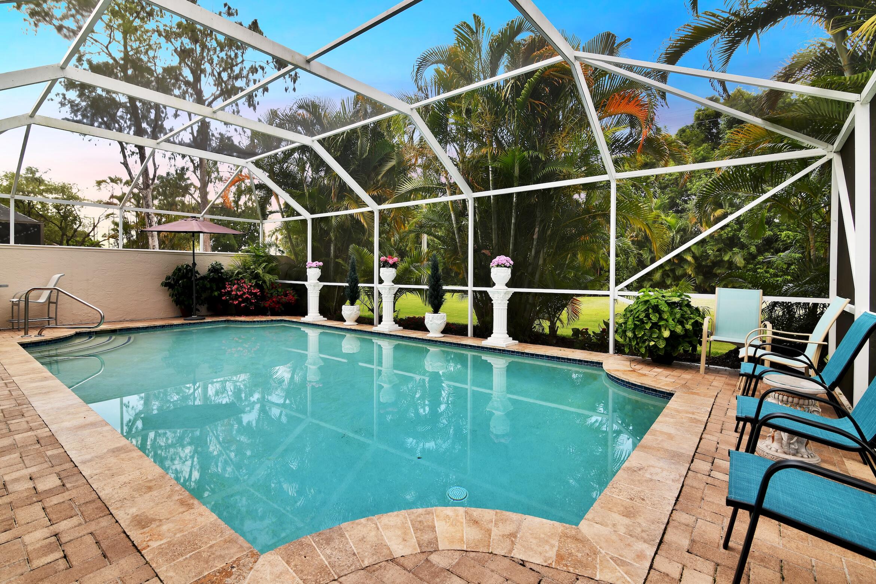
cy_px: 292
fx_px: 389
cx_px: 438
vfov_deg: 73.7
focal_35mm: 16
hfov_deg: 96.7
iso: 200
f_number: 8
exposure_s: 1/15
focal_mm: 16
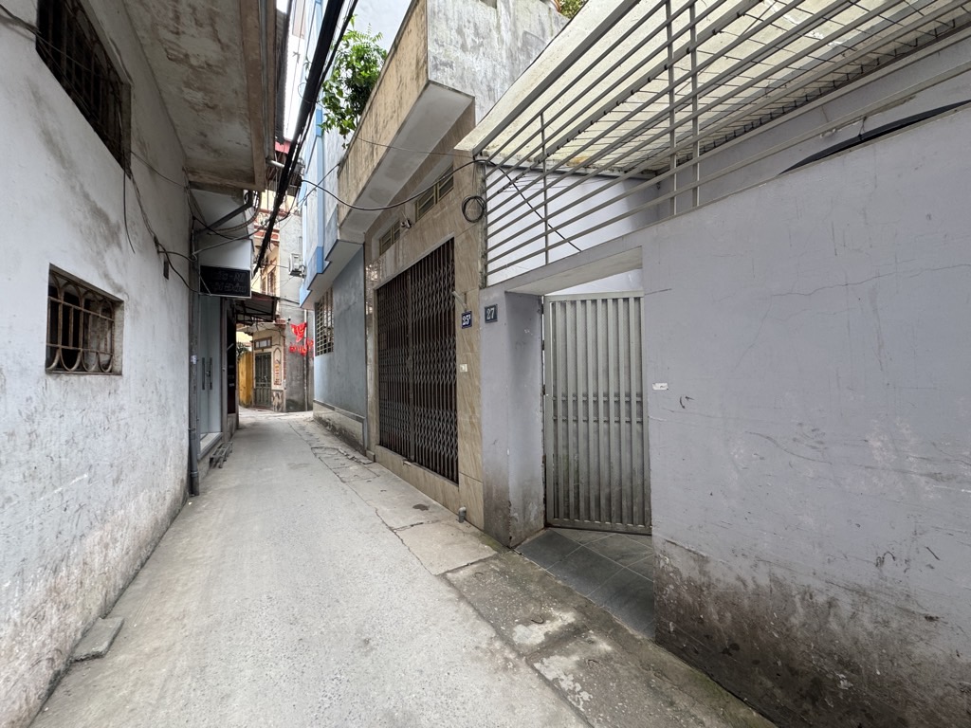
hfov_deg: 102.1
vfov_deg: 85.7
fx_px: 393
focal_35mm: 14
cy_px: 364
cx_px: 486
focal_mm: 2.22
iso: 125
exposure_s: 1/99
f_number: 2.2
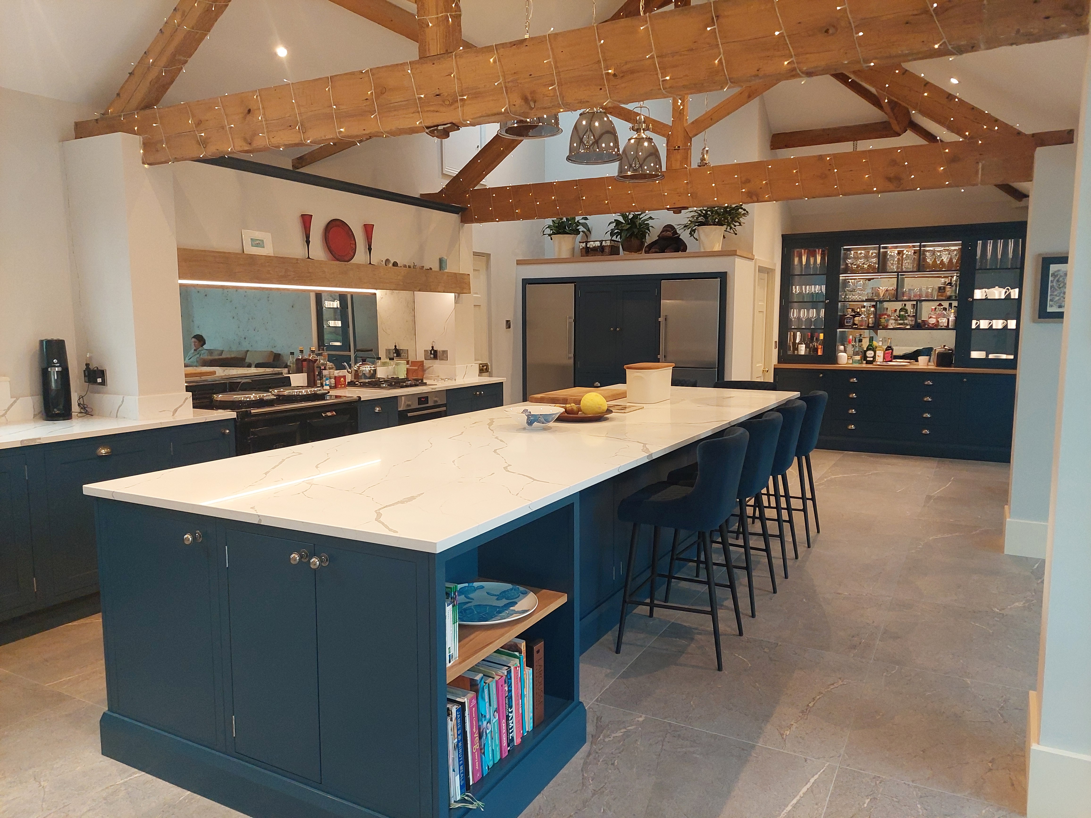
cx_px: 546
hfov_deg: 71.6
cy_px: 409
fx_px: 756
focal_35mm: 24
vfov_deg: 56.8
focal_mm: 5.23
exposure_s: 1/120
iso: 250
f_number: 1.8
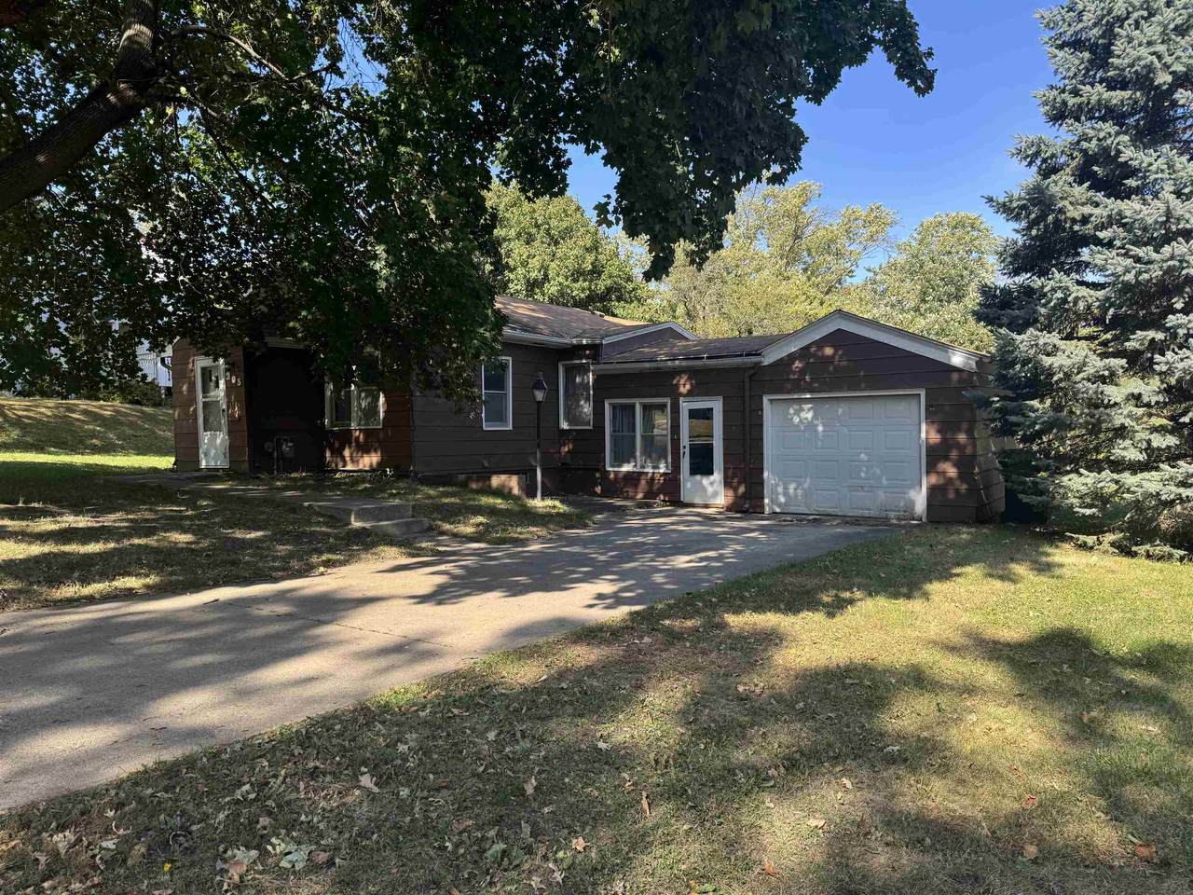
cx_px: 596
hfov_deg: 71.6
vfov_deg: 56.8
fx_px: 827
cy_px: 448
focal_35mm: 24
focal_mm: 6.76
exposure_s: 1/925
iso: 80
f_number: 1.78
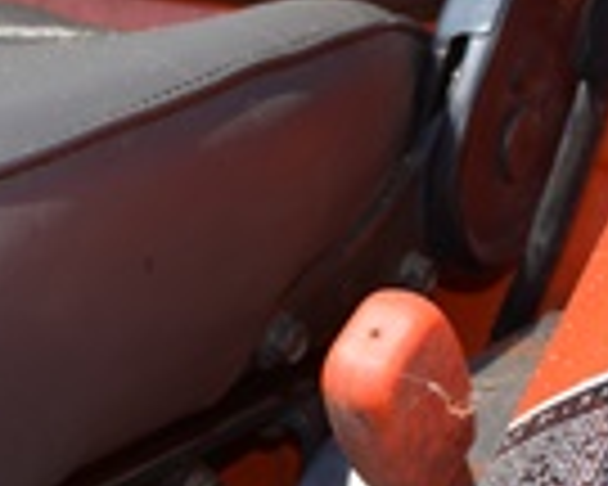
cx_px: -257
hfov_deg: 13.3
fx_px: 2483
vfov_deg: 11.1
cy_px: 454
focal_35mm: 138
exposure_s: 1/200
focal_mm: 22
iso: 100
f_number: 8
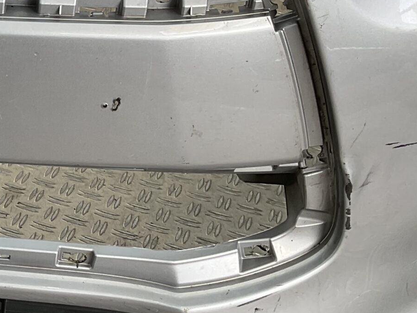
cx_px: -161
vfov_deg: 17.9
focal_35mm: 82
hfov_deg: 21.1
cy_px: 76
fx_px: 988
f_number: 1.8
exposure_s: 1/156
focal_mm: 3
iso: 16
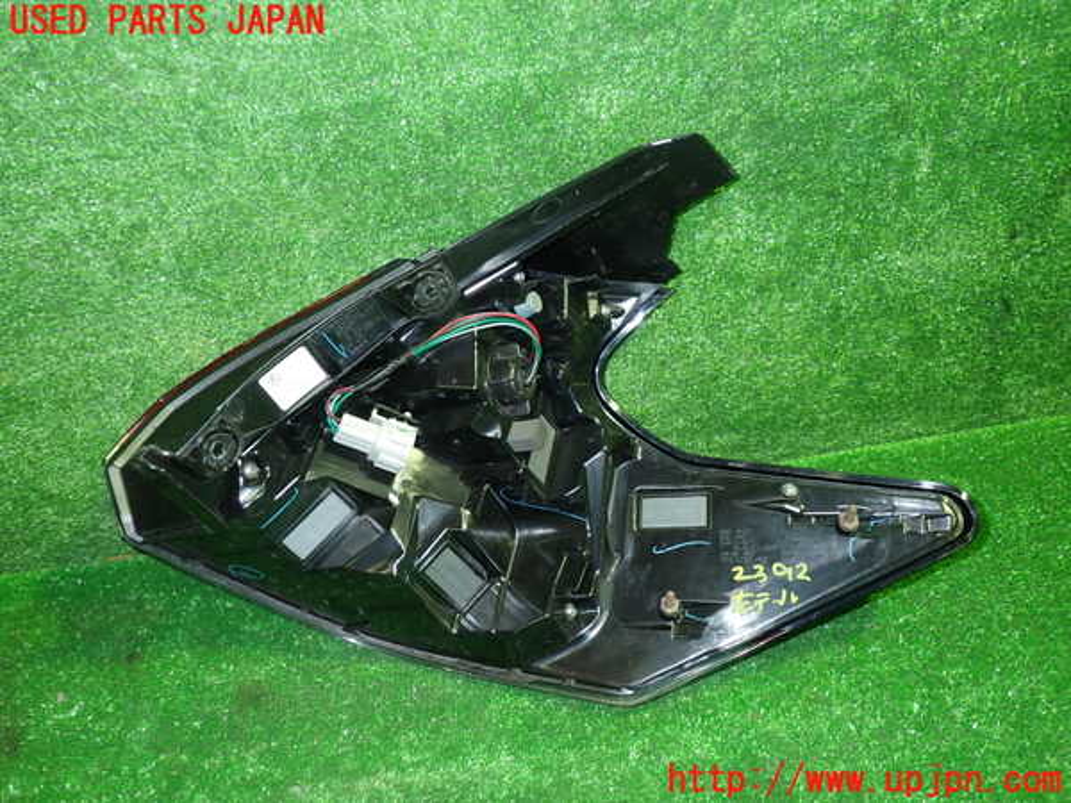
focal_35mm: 30
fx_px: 928
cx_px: 536
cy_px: 402
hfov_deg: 60.0
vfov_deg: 46.8
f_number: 2.3
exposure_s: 1/30
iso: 200
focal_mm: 5.4
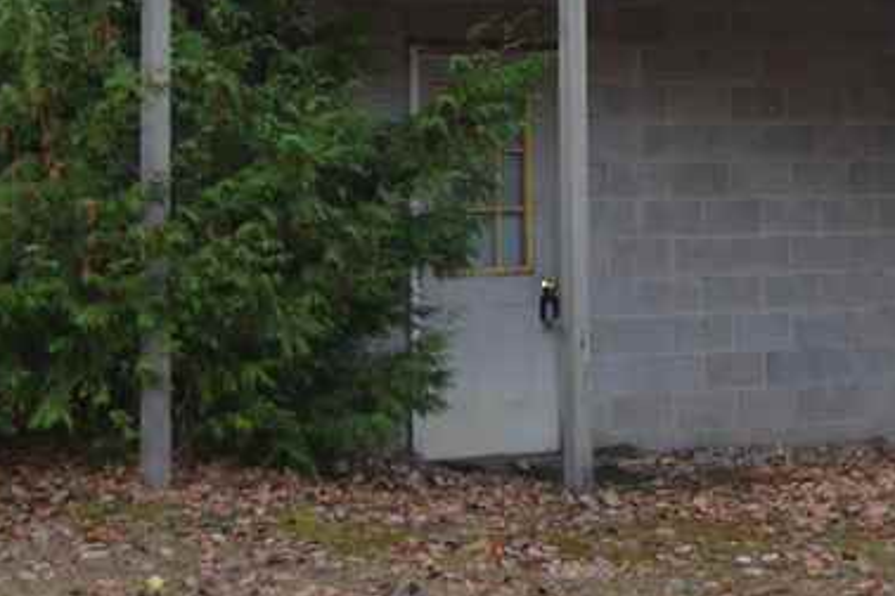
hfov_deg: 15.5
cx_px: 580
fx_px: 3281
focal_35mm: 132
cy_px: -228
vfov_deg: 10.1
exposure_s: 1/125
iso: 100
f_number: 4.2
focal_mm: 26
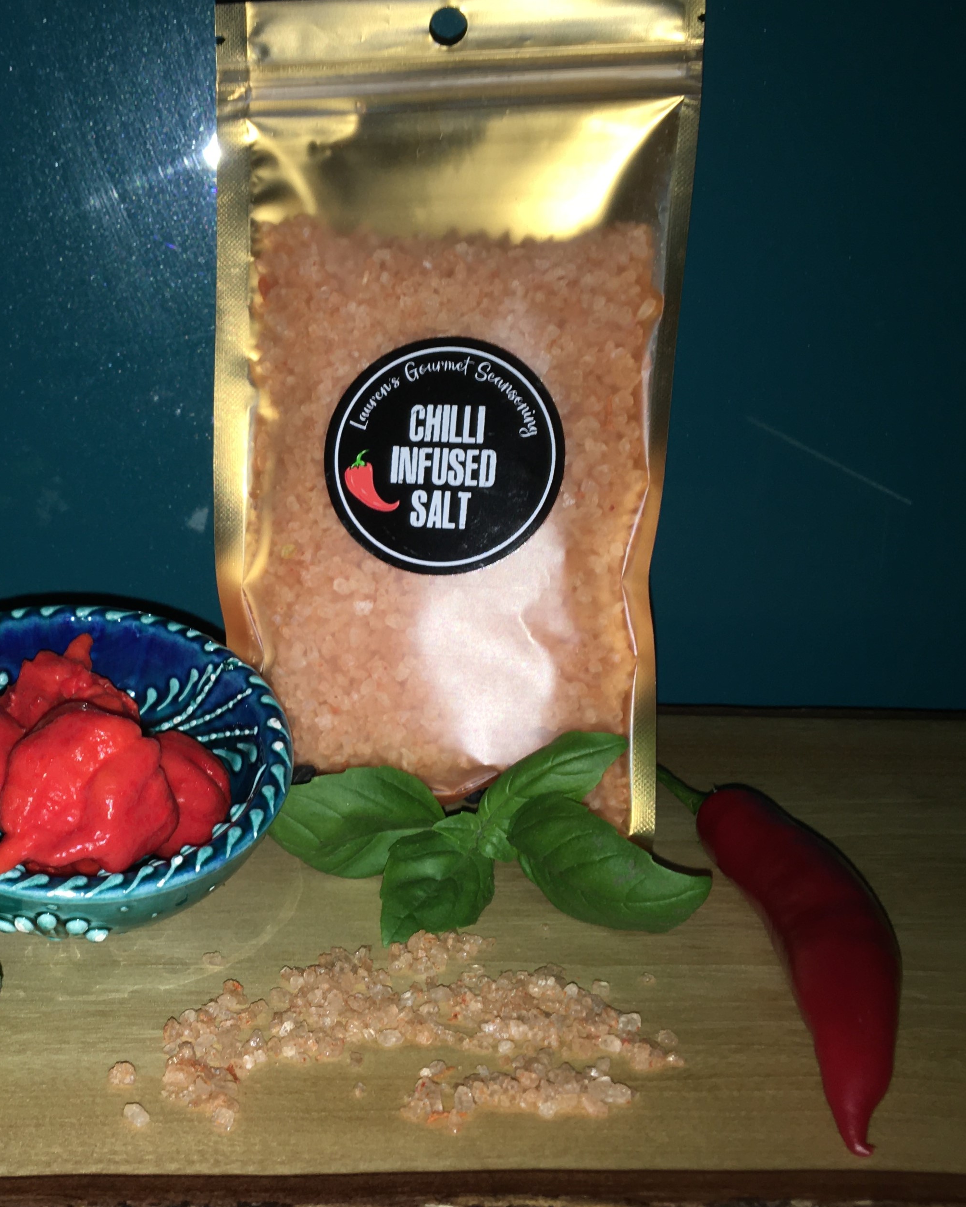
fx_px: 1358
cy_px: 607
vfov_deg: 47.9
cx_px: 262
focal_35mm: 38
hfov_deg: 38.3
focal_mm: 4.15
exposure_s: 1/24
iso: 25
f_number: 2.2
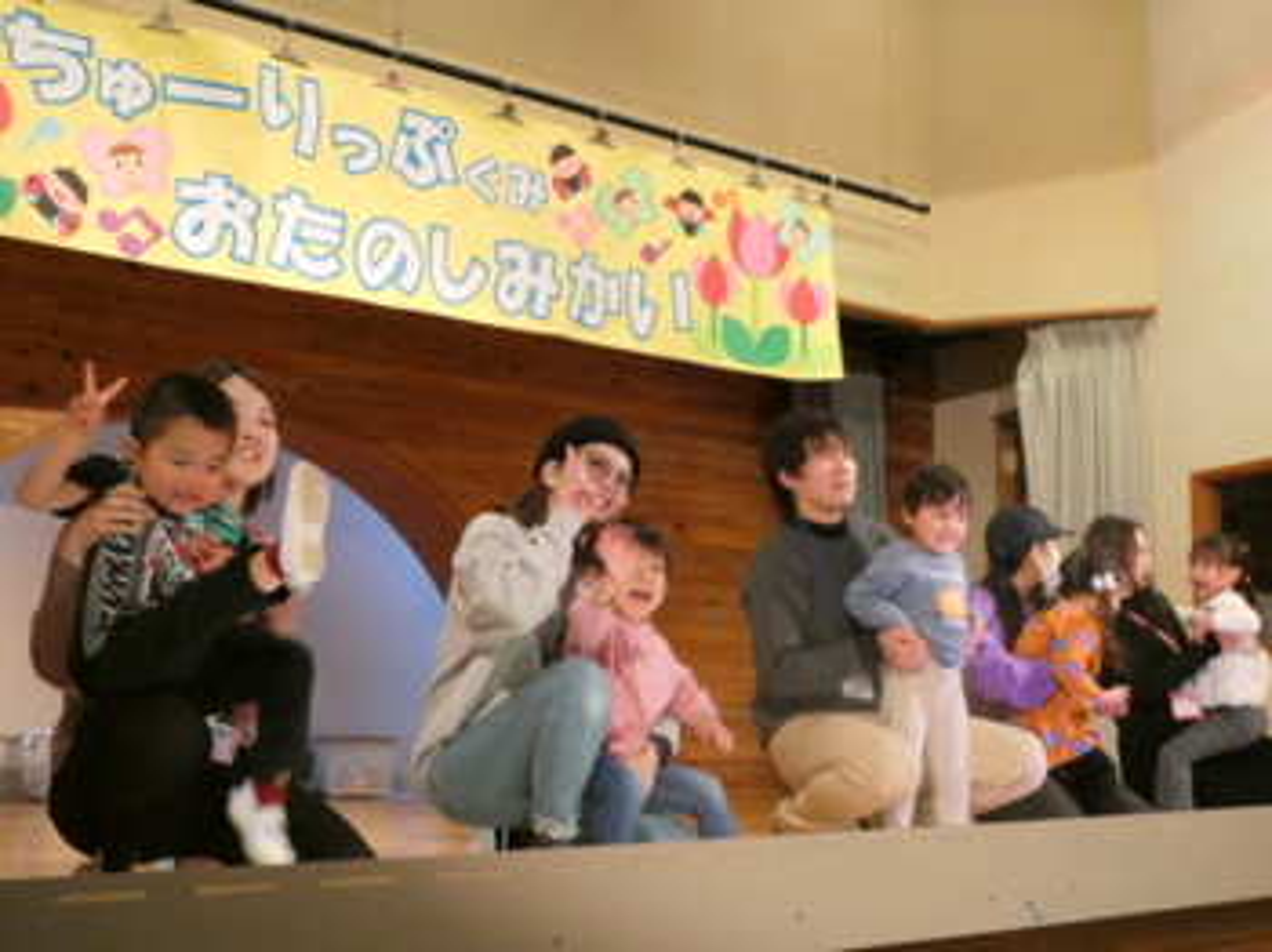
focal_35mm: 47
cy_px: 476
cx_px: 636
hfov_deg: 40.5
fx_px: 1726
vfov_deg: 30.8
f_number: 4
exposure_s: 1/80
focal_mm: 8.4
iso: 1000
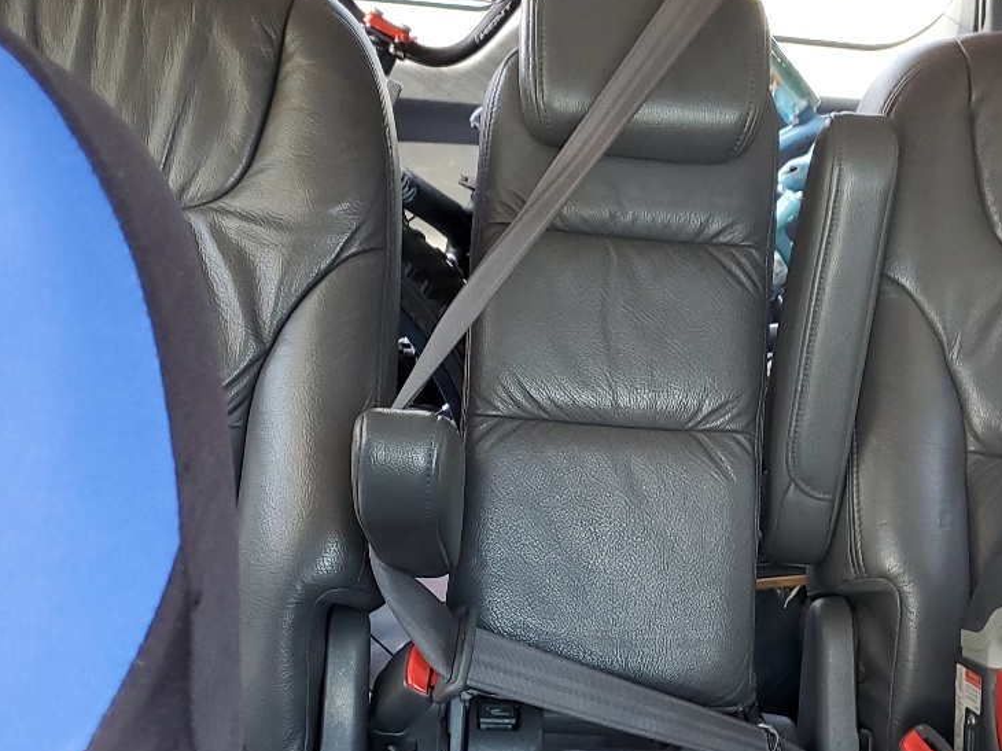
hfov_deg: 33.7
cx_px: 590
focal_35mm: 57
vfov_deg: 25.5
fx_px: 1649
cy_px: 519
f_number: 1.5
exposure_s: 1/60.2
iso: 75
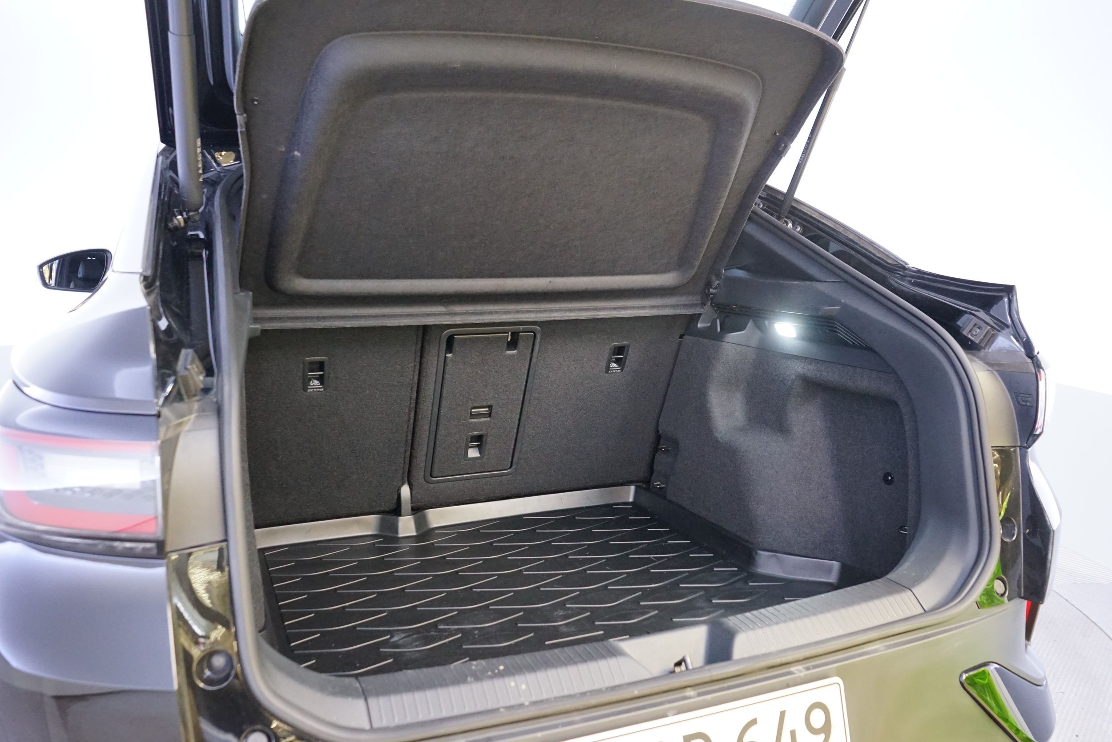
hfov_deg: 65.5
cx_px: 556
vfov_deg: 46.4
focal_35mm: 28
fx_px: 865
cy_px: 371
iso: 3200
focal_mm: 28
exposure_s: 1/20
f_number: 5.6
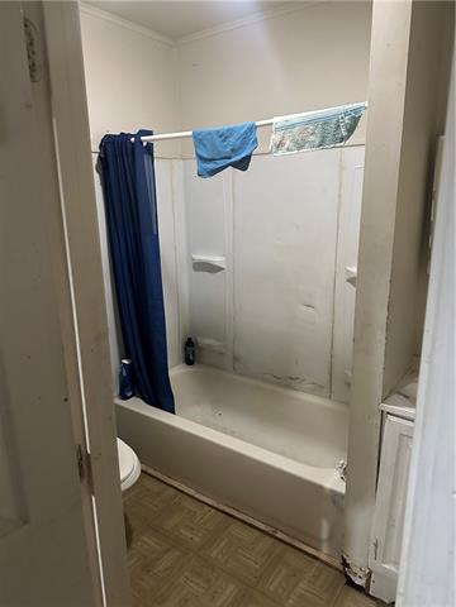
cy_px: 304
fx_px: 422
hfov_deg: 56.8
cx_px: 228
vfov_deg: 71.6
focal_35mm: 24
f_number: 1.78
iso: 1000
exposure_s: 1/40
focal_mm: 6.86
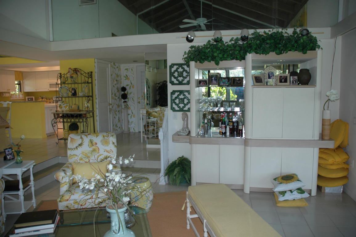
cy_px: 118
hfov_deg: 67.4
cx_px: 178
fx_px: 267
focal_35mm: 27
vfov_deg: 47.9
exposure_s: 1/60
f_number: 3.5
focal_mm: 18
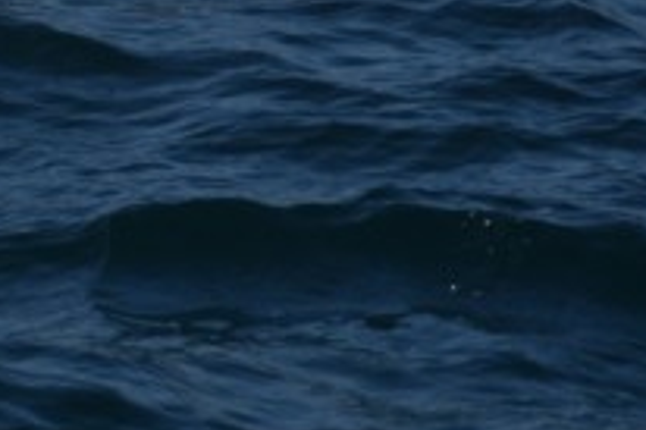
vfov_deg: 2.0
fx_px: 12006
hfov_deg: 3.1
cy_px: -389
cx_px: -480
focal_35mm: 670
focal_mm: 85
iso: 200
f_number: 4.5
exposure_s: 1/4000
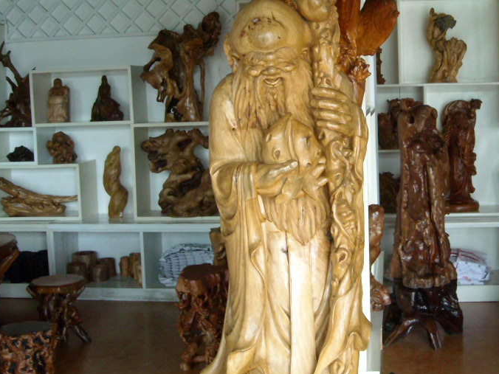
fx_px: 764
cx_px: 309
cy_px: 130
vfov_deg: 27.4
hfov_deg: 36.0
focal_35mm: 53
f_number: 2.8
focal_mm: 5.7
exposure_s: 1/36
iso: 400
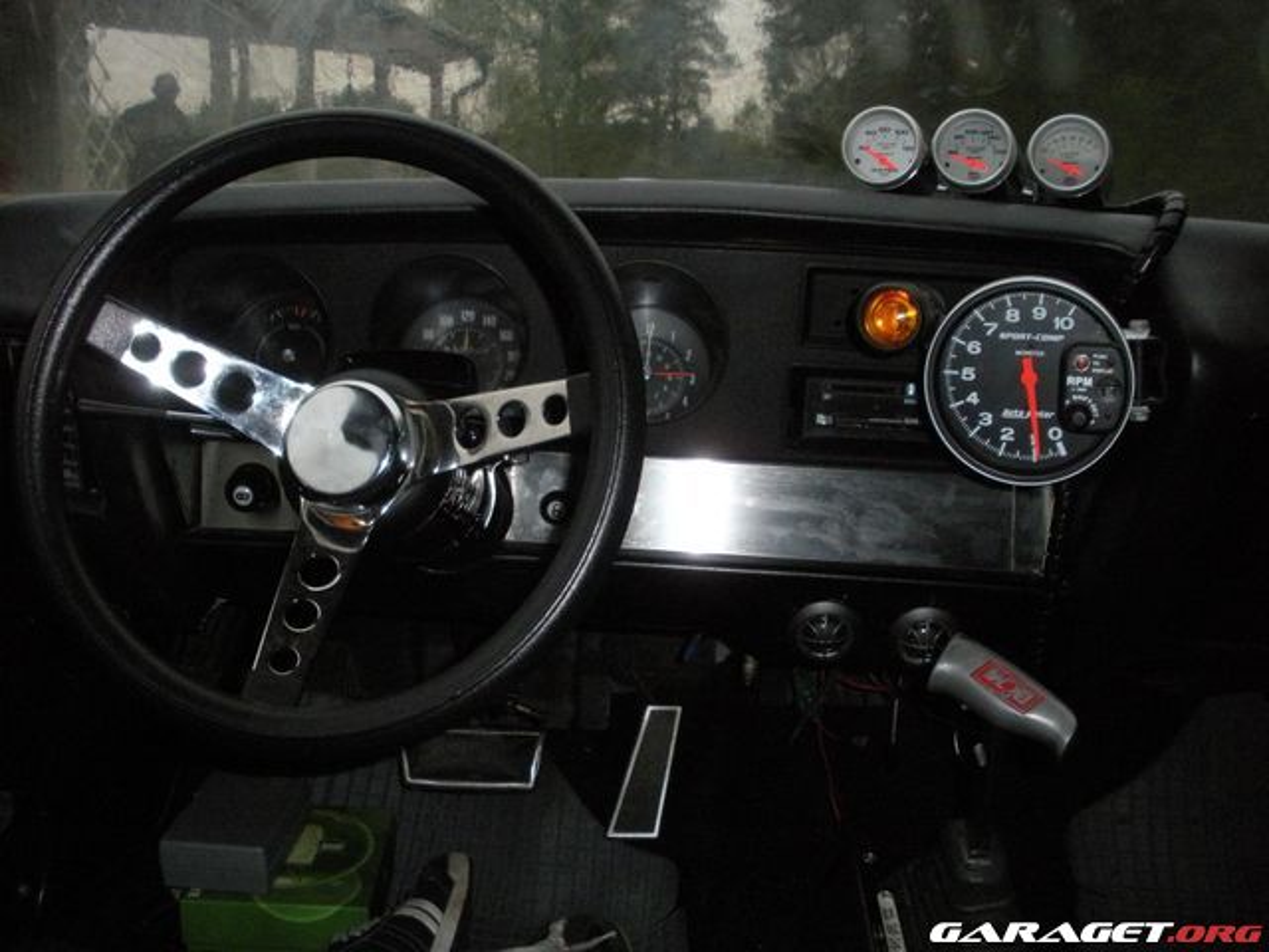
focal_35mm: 36
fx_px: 1320
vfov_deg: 39.7
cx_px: 634
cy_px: 476
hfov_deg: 51.4
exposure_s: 1/60
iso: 400
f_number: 3.5
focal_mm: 6.3
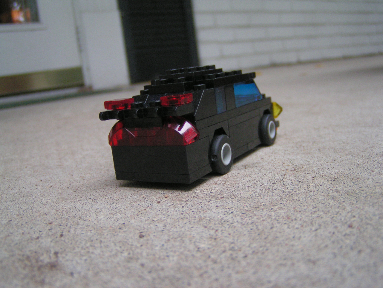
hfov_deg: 49.0
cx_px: 192
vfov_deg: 37.7
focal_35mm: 38
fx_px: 420
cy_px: 144
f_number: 2.8
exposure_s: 1/40
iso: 125
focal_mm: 5.8
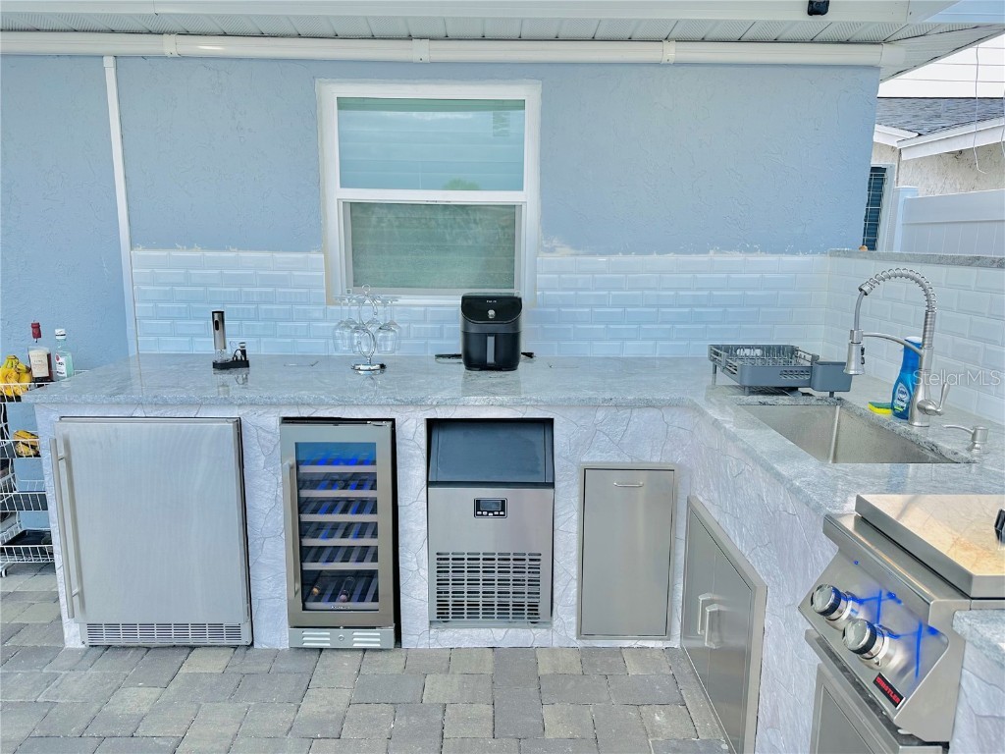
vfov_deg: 56.8
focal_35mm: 24
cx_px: 502
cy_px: 377
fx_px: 697
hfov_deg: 71.6
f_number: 1.78
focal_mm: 6.86
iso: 64
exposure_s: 1/140
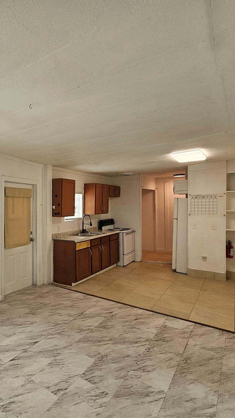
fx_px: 210
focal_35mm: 19
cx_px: 31
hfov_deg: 52.5
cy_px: 208
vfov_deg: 89.6
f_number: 2.2
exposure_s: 1/60
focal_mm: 2.2
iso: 50
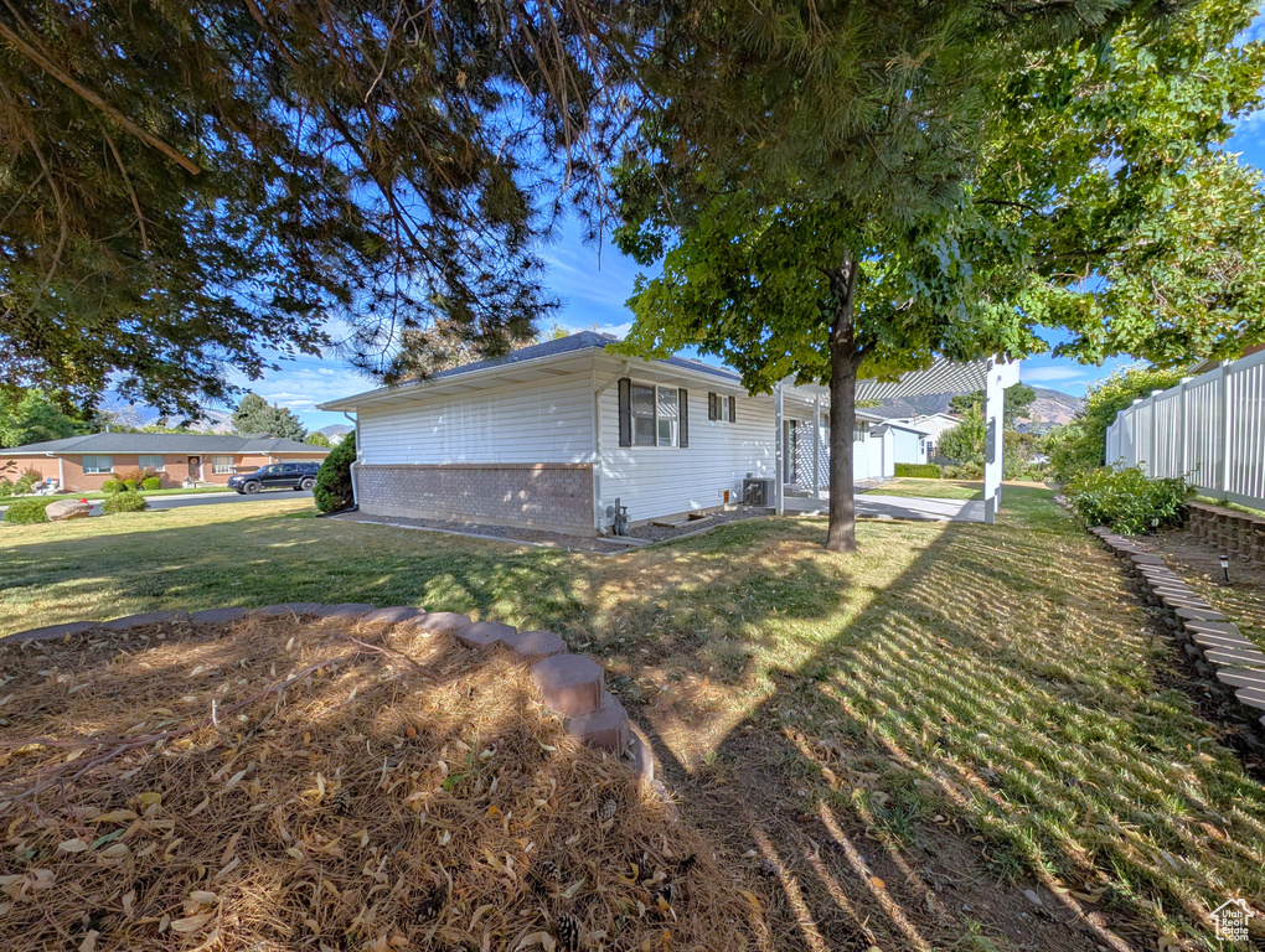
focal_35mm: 12
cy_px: 476
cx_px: 632
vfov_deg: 94.6
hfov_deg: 110.5
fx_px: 439
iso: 37
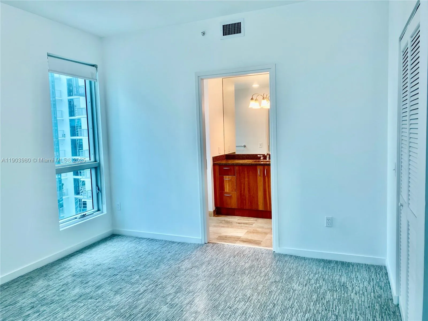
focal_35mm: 26
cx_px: 214
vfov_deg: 53.1
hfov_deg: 67.3
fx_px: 321
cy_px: 160
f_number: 1.8
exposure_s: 1/120
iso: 64
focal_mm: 4.25
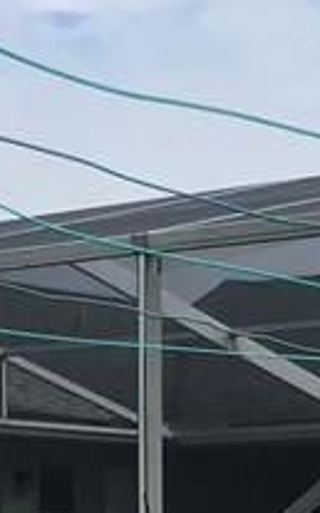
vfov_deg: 13.9
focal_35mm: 147
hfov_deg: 8.0
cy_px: 585
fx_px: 2055
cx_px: 843
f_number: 1.8
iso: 20
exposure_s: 1/2398
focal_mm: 3.99
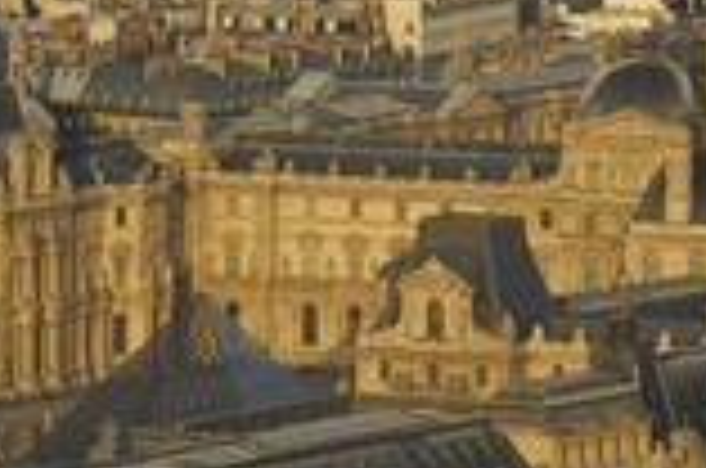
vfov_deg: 1.1
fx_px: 23603
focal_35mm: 1206
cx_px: 124
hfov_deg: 1.7
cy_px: 598
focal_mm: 300
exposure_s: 1/400
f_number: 4.8
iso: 100
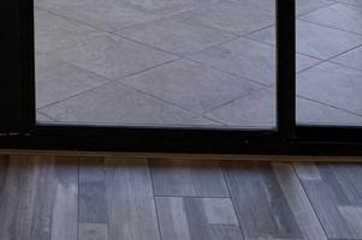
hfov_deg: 23.1
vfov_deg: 14.0
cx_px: 10
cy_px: -209
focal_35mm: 85
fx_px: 854
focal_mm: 6.76
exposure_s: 1/167
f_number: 1.78
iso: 100
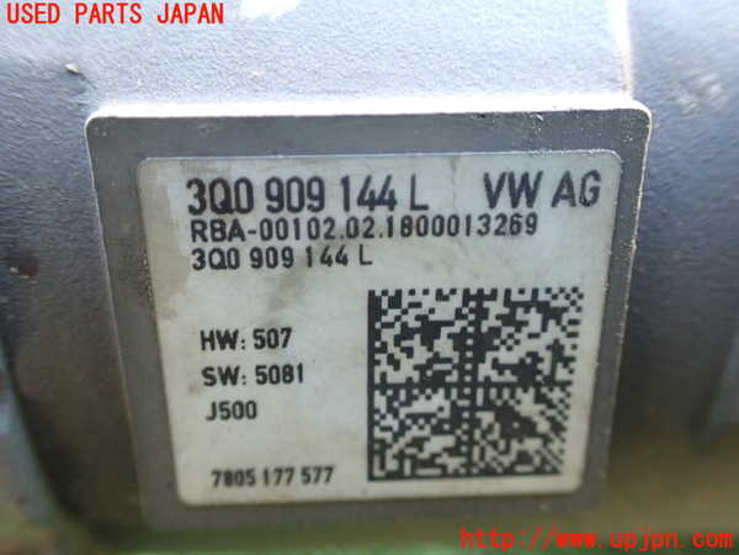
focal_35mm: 30
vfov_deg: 46.8
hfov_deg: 60.0
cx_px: 370
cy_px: 278
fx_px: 640
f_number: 2.3
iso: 800
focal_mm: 5.4
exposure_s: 1/80
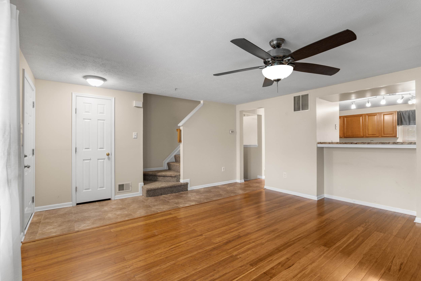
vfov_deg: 70.4
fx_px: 199
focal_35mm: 17
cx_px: 210
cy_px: 140
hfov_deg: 93.3
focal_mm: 16
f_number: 8
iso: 640
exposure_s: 1/2
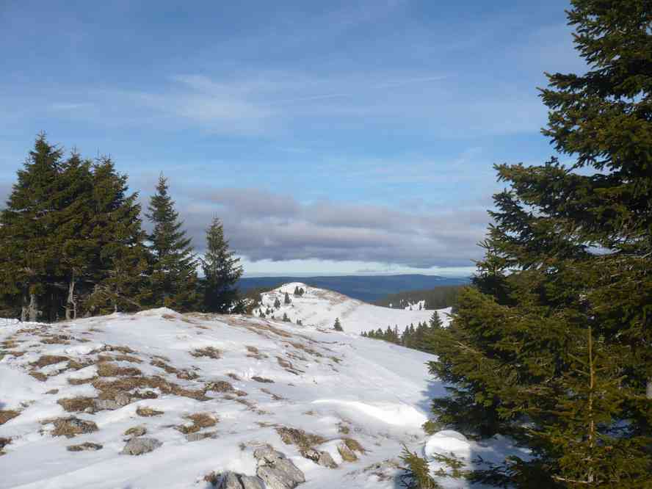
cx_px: 326
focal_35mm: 35
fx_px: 659
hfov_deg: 52.6
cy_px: 244
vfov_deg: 40.7
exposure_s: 1/320
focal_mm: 5.8
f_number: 8
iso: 100
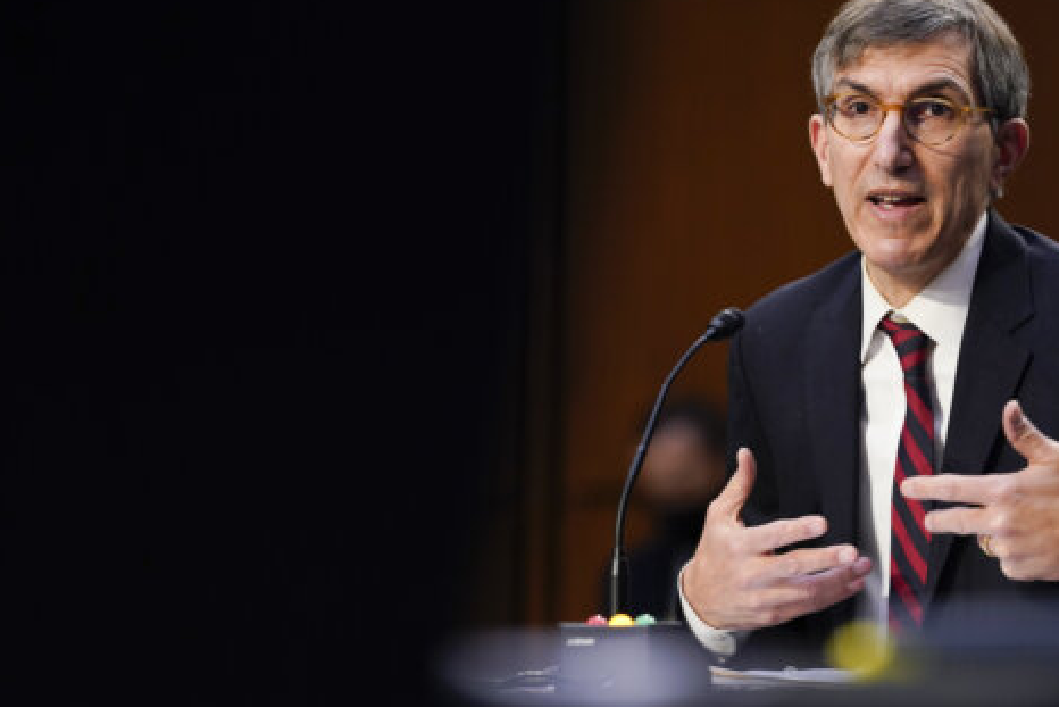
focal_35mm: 246
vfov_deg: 5.6
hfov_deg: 8.4
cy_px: 330
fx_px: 7238
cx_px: 679
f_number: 3.2
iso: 2000
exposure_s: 1/250
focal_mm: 191
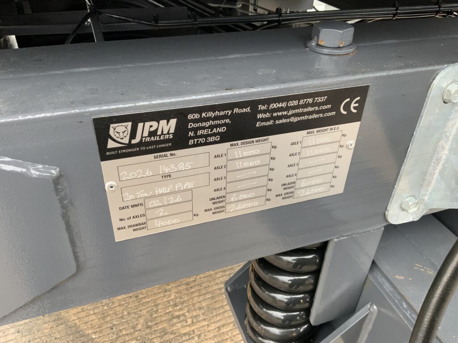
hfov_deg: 61.7
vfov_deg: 48.2
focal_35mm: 29
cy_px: 172
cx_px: 229
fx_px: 384
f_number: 1.8
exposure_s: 1/84
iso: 64
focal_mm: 3
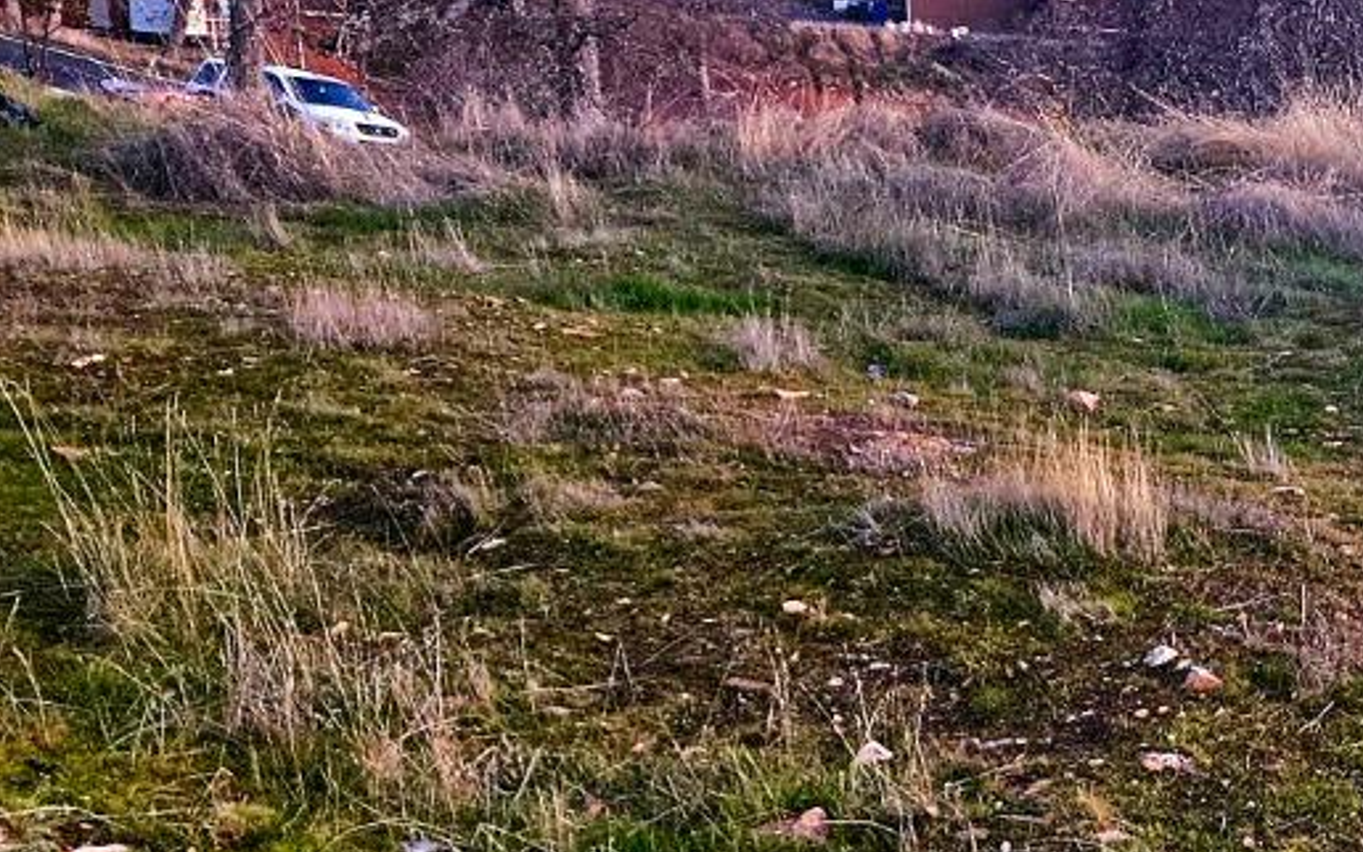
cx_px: 1771
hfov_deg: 25.1
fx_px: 2638
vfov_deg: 18.2
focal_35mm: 71
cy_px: 660
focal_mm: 5.4
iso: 800
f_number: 1.8
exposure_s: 1/60.2
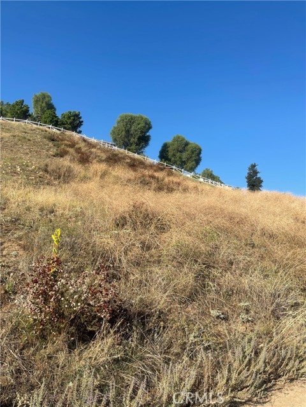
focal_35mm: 26
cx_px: 153
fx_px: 306
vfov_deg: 67.3
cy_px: 204
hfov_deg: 53.1
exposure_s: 1/2336
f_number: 1.6
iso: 32
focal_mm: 5.1
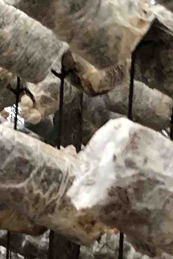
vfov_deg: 13.4
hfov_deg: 8.6
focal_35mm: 147
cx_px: -235
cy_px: 357
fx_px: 1059
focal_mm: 4
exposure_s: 1/15
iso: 64
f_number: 1.8
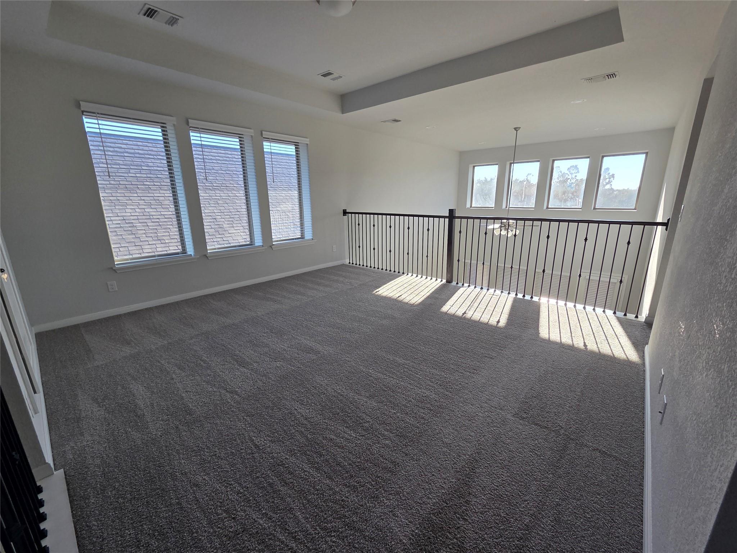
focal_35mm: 13
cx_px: 368
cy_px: 276
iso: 50
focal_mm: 2.2
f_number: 2.2
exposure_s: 1/202
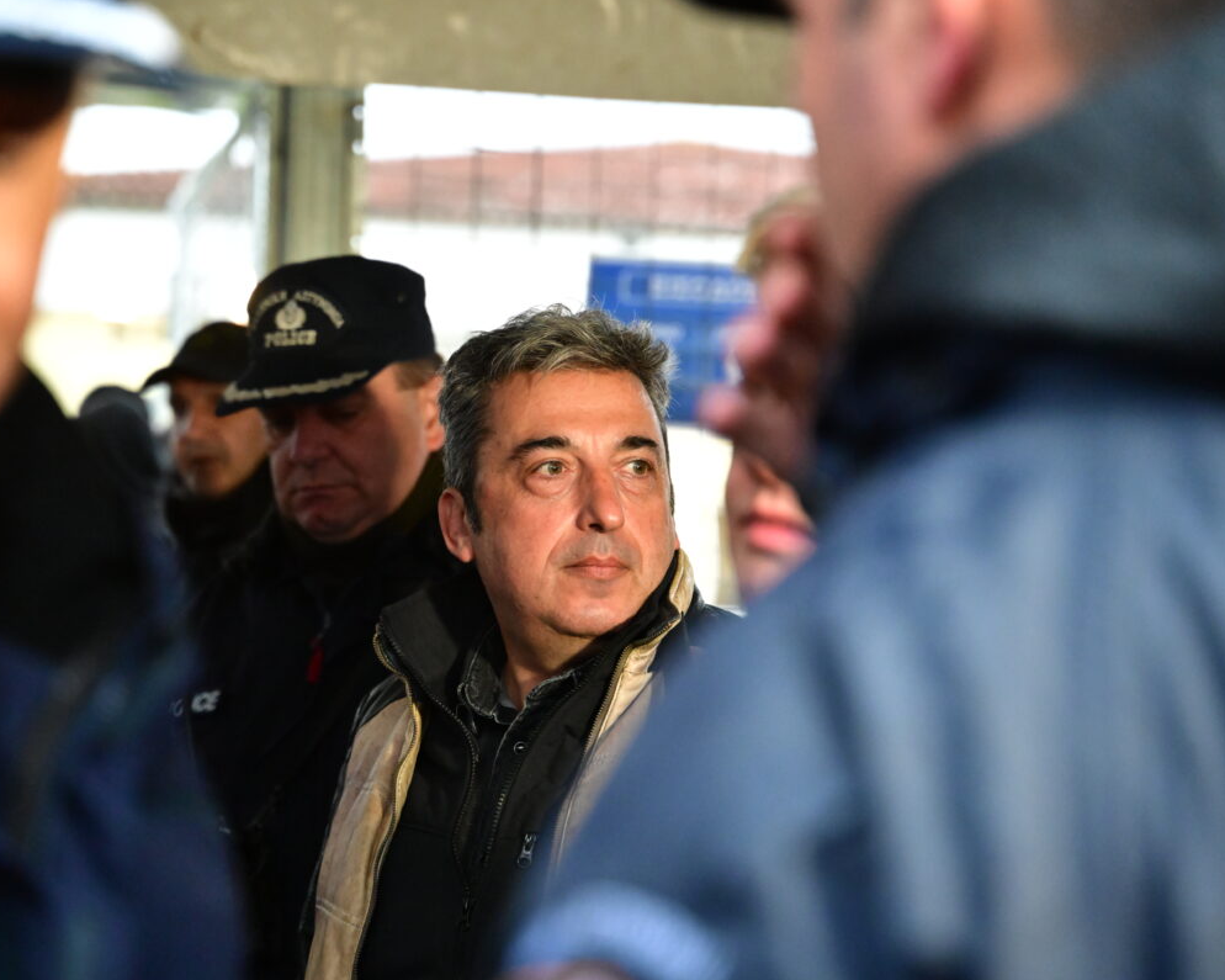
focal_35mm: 85
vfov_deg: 18.1
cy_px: 488
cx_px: 551
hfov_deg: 22.5
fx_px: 3081
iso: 8000
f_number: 3.2
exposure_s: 1/160
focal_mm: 75
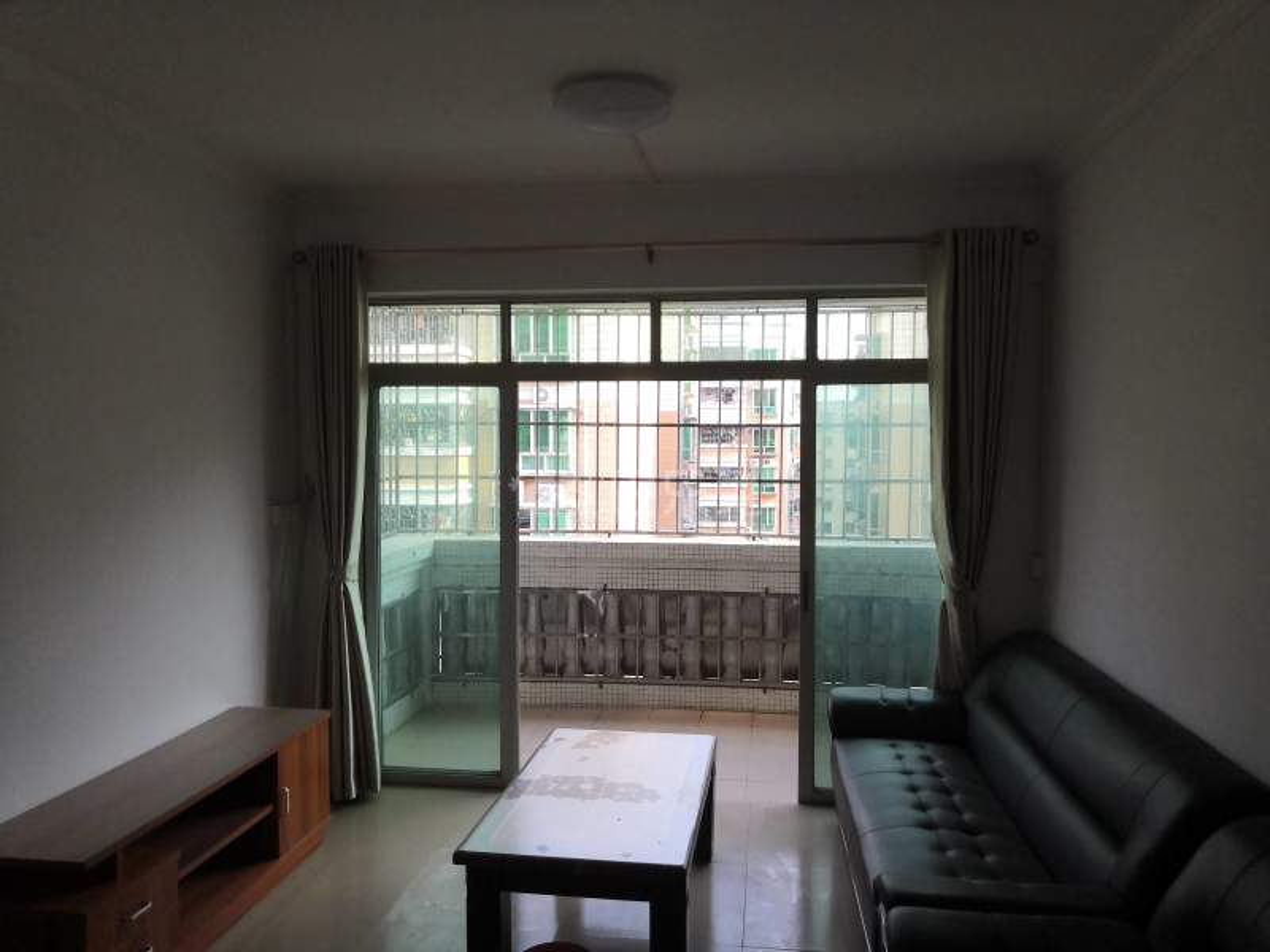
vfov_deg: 51.4
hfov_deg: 65.3
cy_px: 476
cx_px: 635
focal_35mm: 27
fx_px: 991
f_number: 1.8
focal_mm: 3.95
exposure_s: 1/900
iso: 320
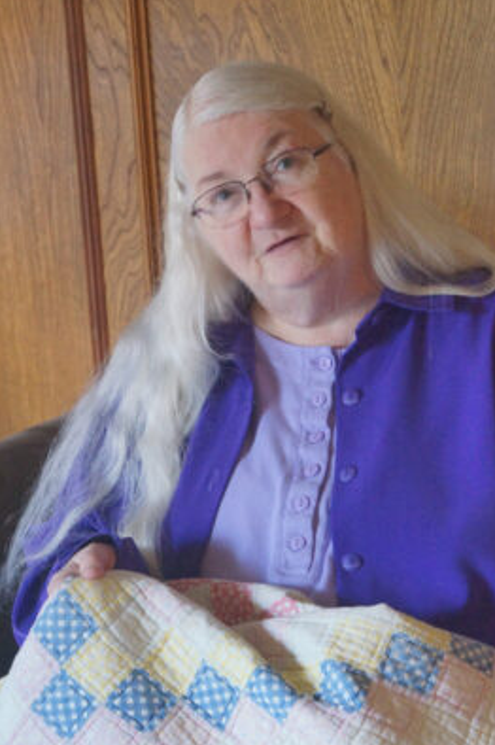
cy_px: 374
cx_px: 262
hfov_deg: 12.2
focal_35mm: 112
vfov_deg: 18.3
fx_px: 2314
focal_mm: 70
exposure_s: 1/60
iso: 3200
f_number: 7.1
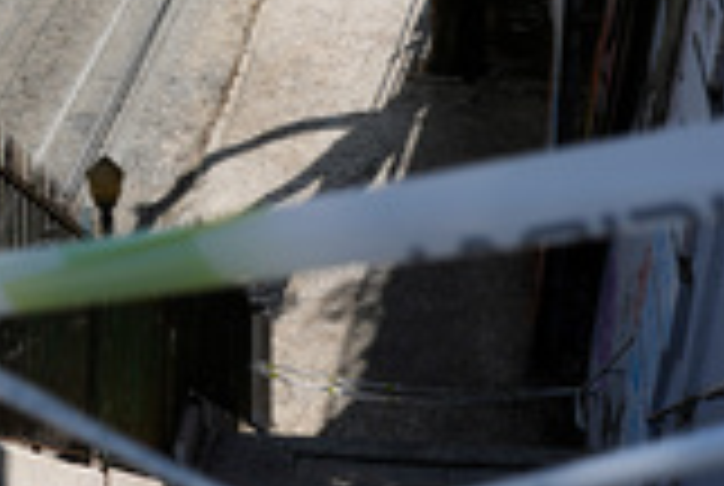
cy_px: 11
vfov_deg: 12.3
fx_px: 2236
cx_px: -67
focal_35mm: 111
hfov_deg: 17.8
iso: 100
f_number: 5.6
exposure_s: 1/800
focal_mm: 35
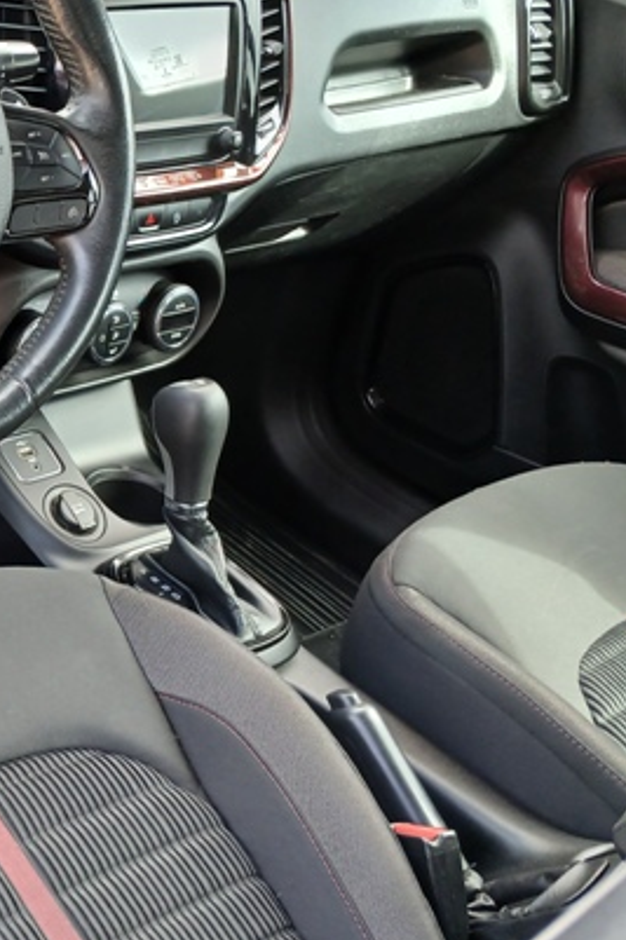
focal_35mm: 54
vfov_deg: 36.9
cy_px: 438
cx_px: -138
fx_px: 1410
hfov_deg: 22.9
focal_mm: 3.98
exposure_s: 1/60
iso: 80
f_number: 1.8
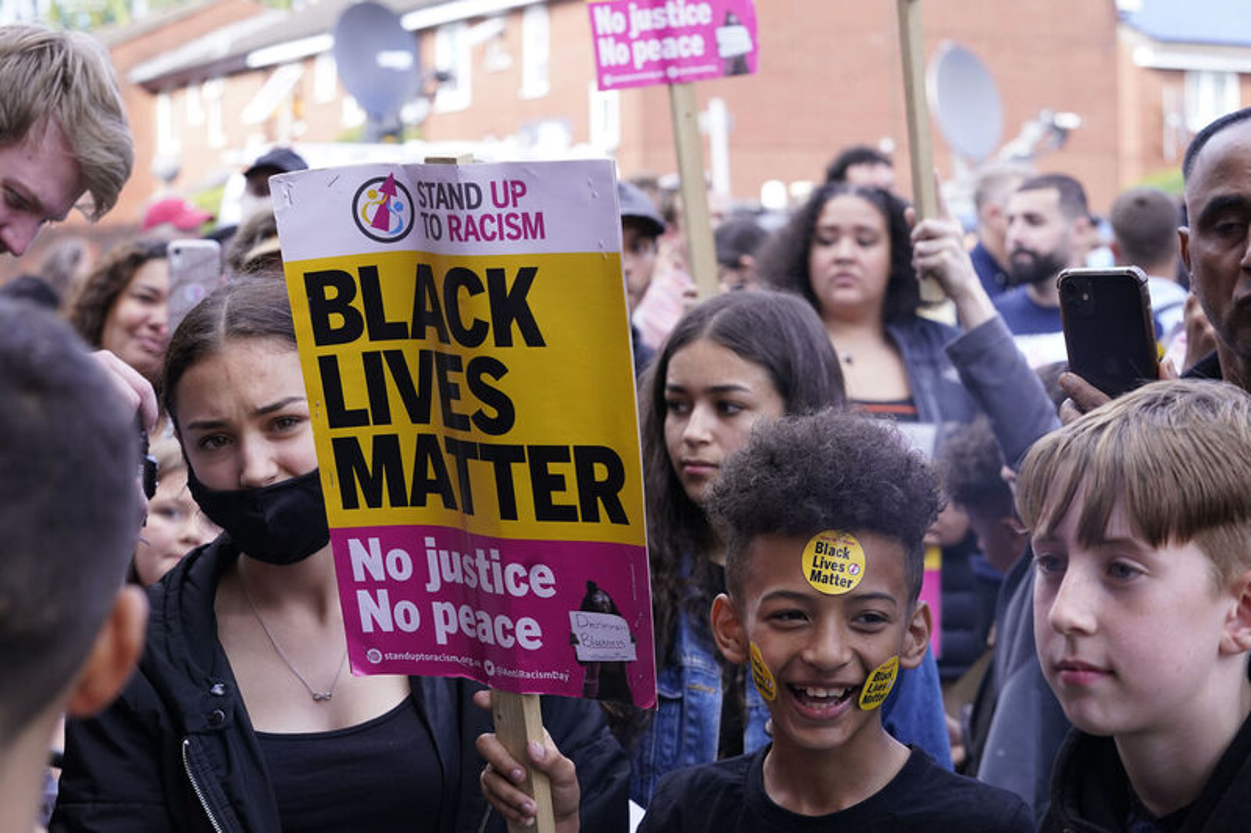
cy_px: 416
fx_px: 2432
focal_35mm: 70
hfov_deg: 28.8
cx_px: 626
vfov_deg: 19.4
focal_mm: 70
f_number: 6.3
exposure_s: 1/640
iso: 1600
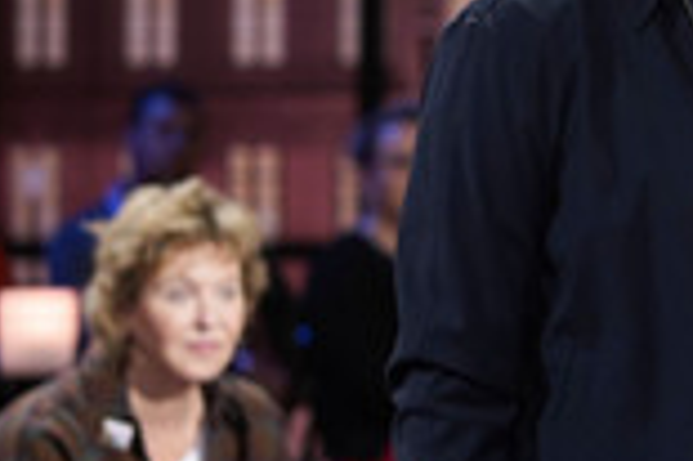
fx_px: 4750
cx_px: 798
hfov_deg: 8.3
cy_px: 125
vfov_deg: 5.5
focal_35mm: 247
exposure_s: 1/160
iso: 1600
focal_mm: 85
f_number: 2.8
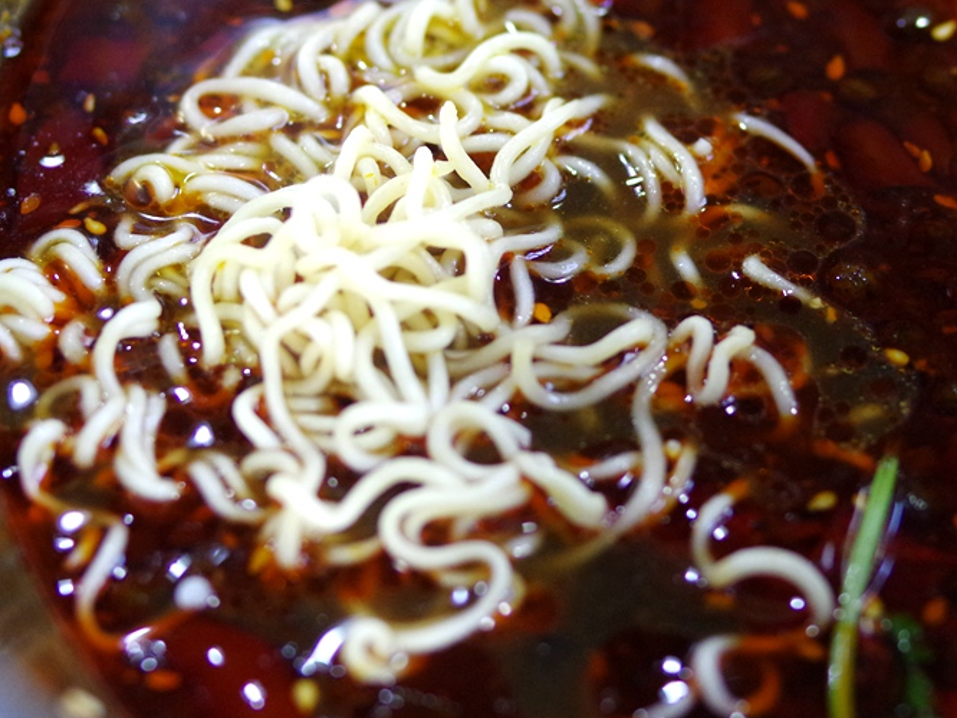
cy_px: 291
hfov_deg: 28.5
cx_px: 529
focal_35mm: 68
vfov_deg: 21.6
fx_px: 1881
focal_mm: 31
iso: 1600
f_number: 3.2
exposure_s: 1/200
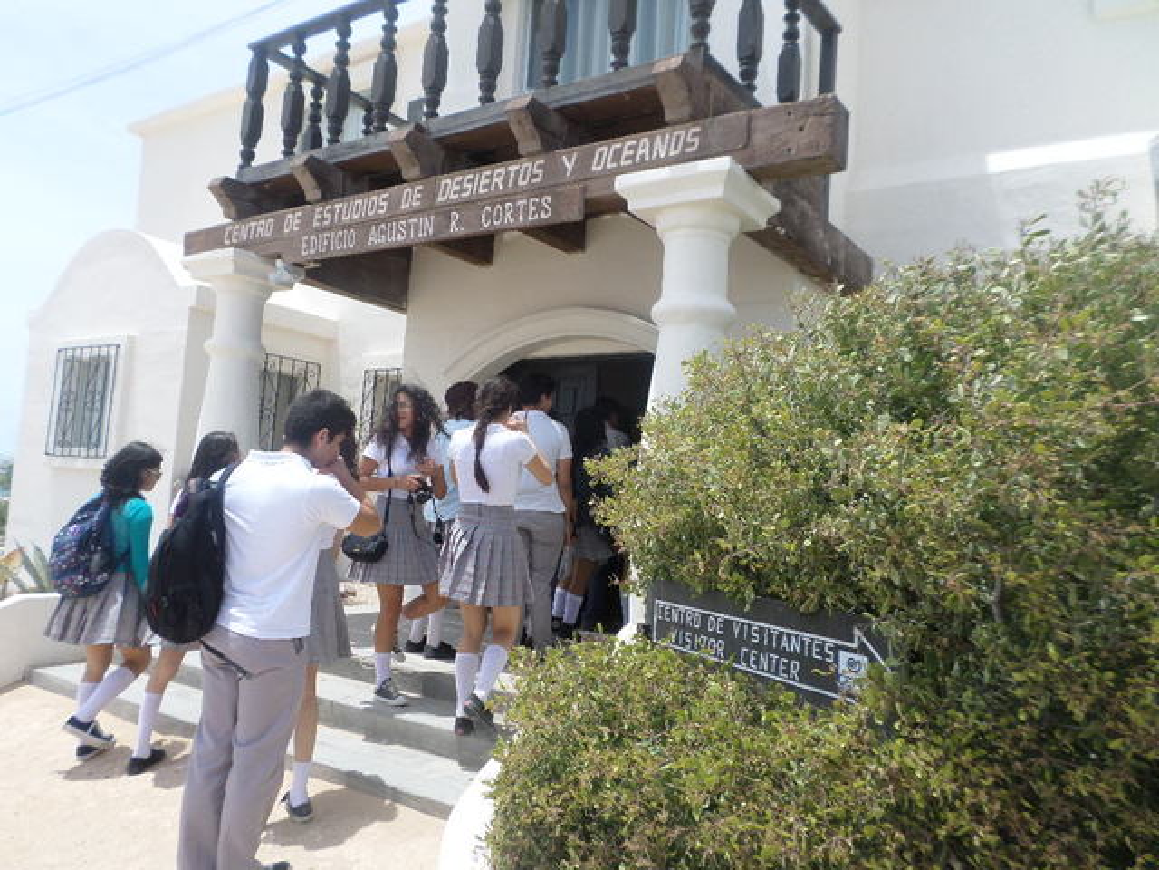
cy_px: 435
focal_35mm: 25
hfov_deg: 69.4
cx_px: 580
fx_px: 837
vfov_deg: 54.9
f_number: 2.5
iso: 80
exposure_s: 1/1500
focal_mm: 4.5
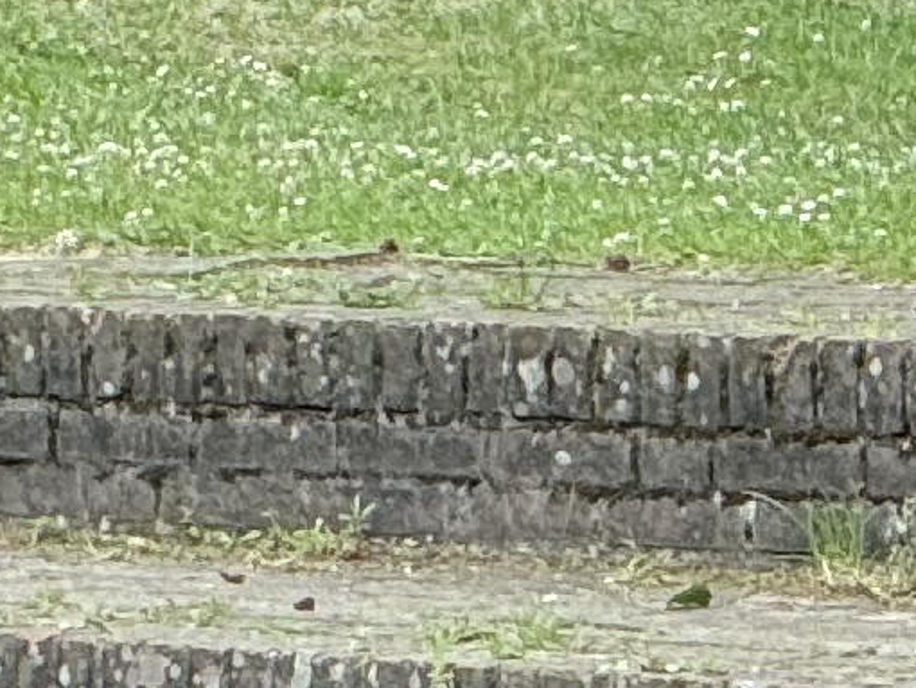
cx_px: -325
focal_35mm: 948
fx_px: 25098
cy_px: -742
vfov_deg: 1.6
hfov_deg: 2.1
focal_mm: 15.66
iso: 64
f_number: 2.8
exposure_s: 1/159
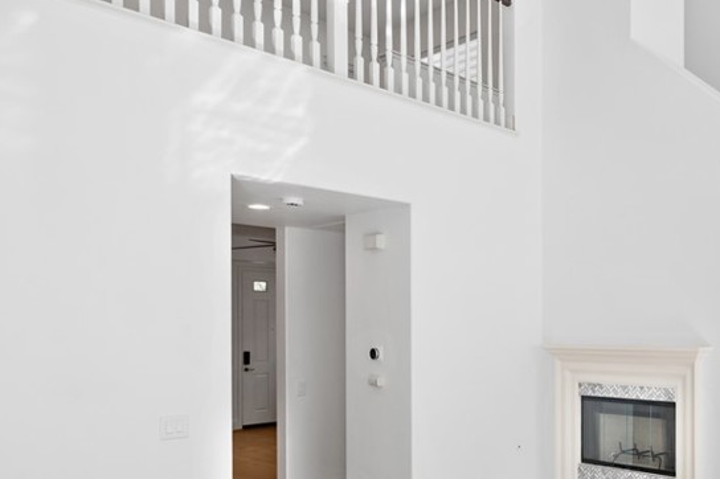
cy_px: 346
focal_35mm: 33
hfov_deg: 50.9
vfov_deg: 39.2
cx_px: 645
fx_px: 658
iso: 400
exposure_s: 1/125
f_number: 8
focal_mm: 17.5
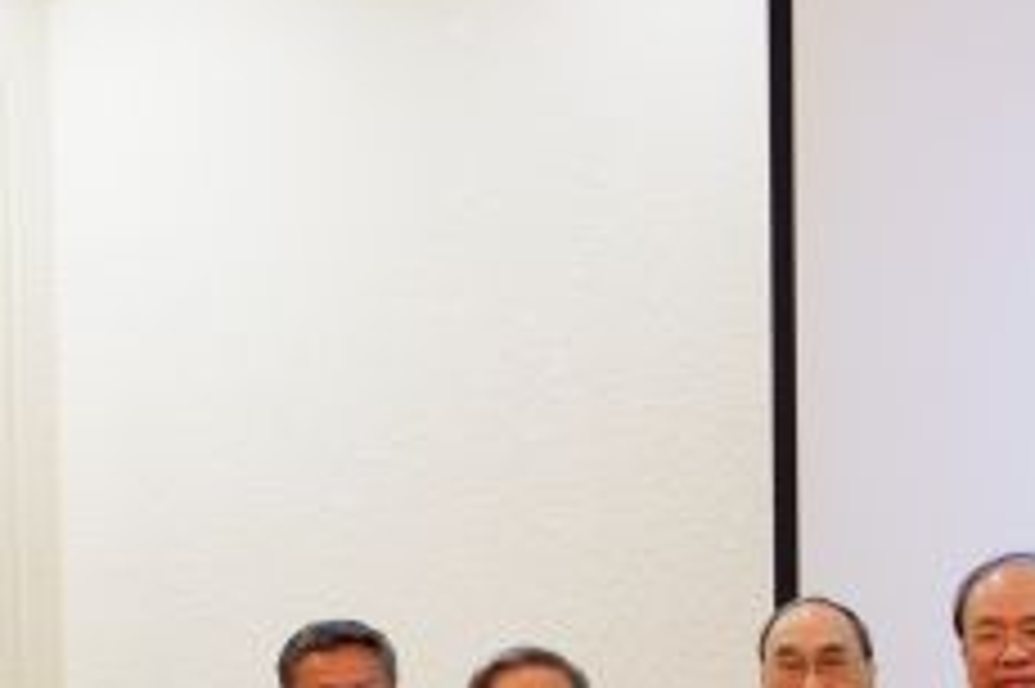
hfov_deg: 21.8
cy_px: 800
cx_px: 1274
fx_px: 2471
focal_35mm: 86
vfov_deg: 15.4
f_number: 4
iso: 800
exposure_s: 1/30
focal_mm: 22.2
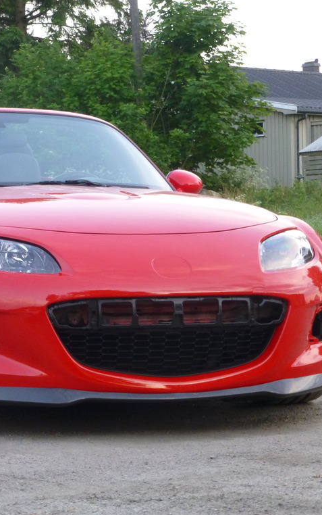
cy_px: 258
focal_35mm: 121
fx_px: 1697
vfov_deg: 17.2
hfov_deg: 10.8
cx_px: 41
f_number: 5.2
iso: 400
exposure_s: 1/25
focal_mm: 15.1
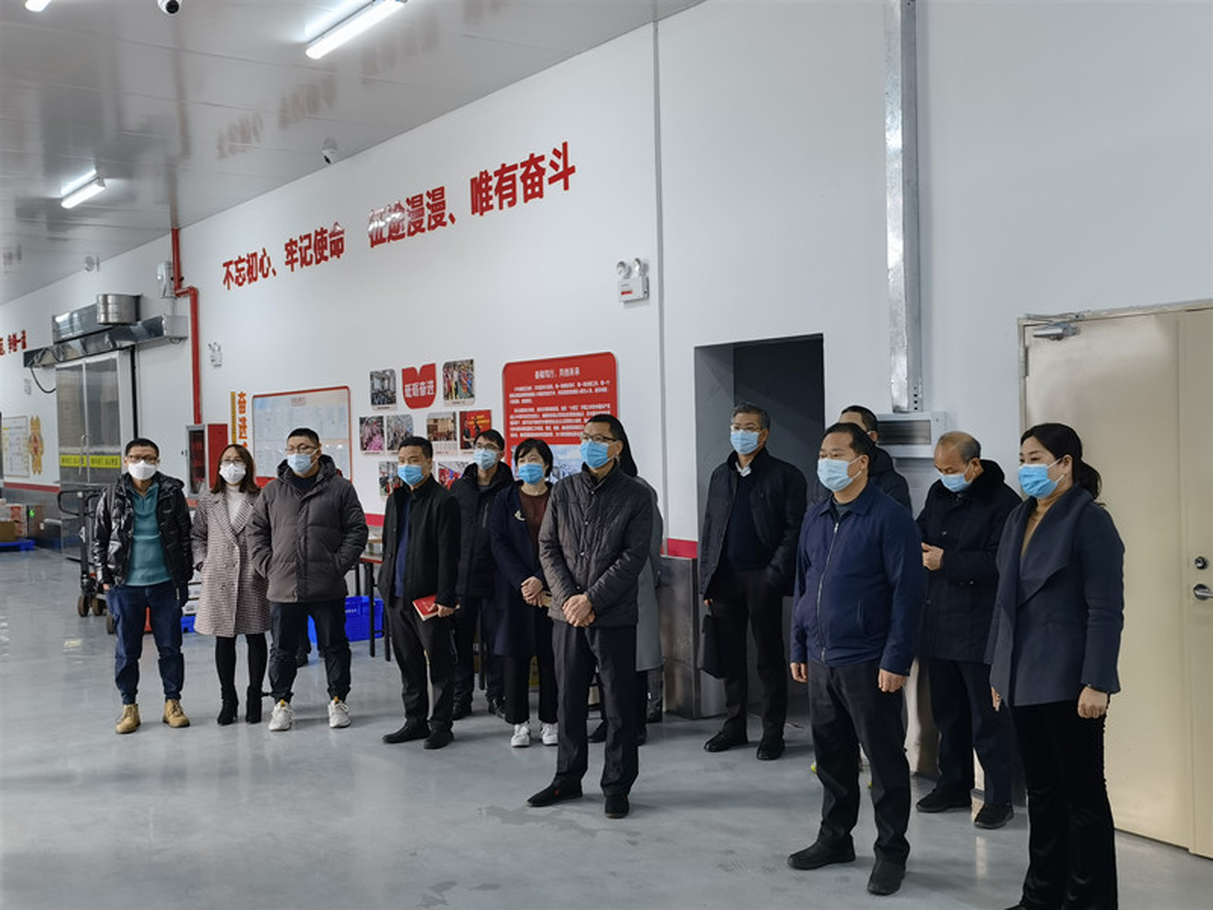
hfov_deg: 50.1
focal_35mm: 37
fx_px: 1297
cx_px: 606
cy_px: 455
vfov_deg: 38.7
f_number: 1.9
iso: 50
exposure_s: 1/100
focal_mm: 6.67
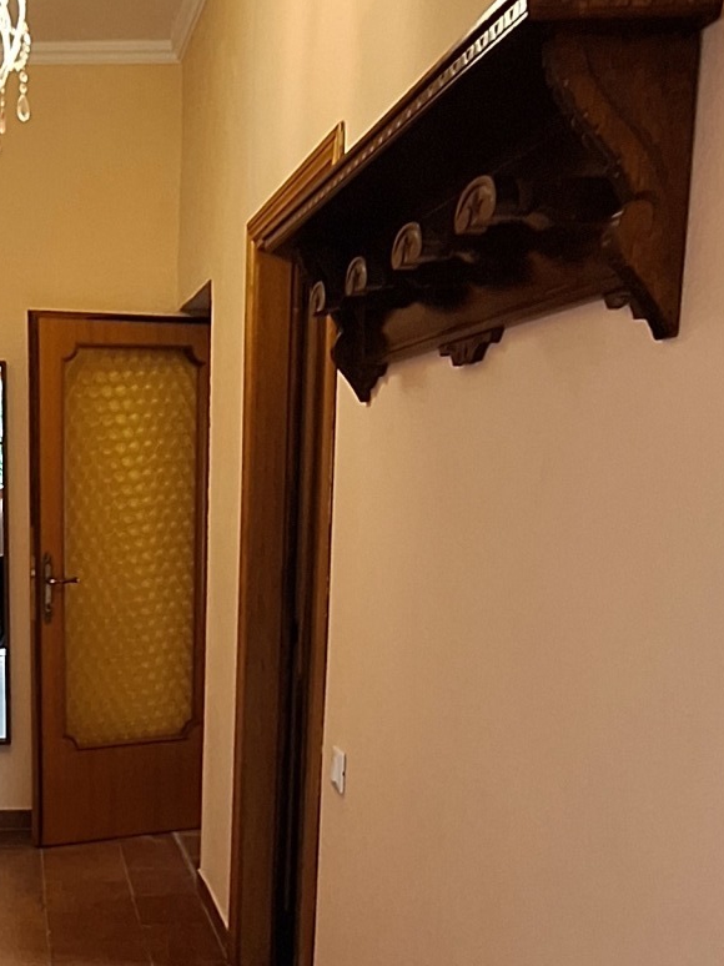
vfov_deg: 42.7
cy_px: 708
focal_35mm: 43
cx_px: 42
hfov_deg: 31.6
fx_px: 1200
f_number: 2.2
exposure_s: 1/33
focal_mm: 1.74
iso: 160
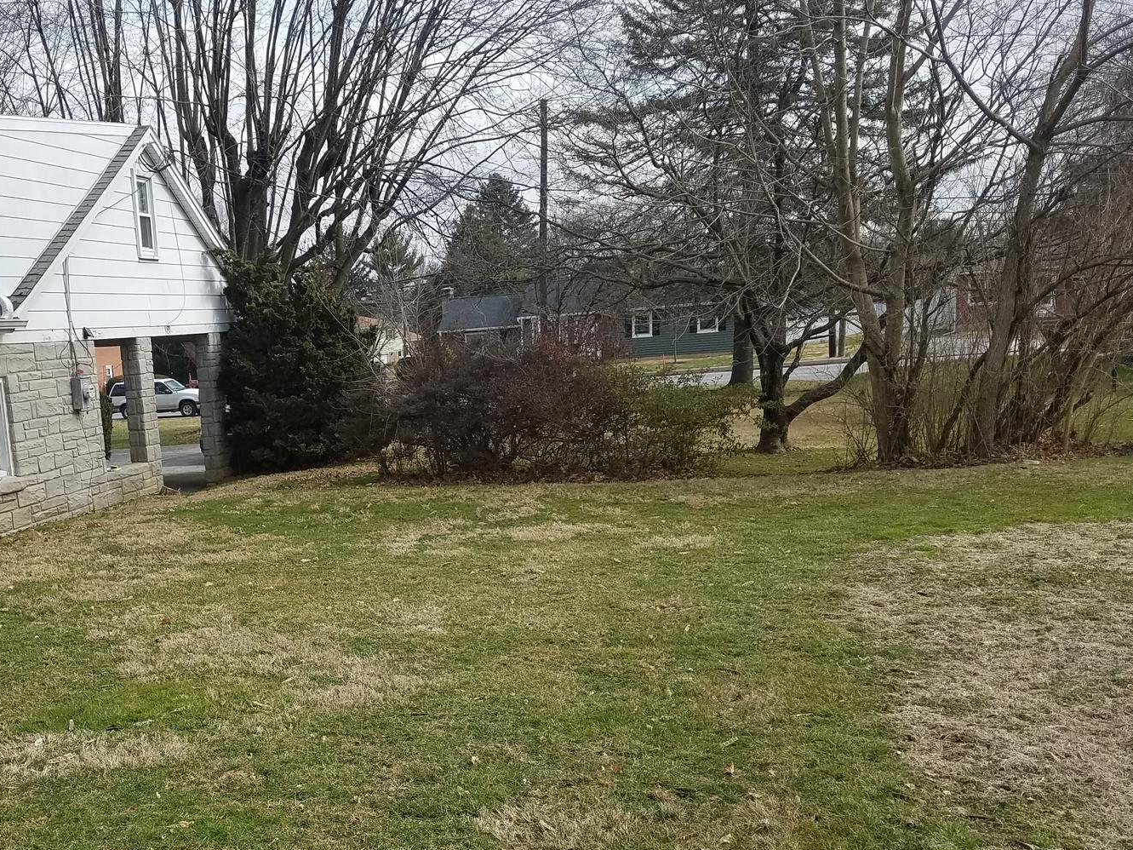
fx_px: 1309
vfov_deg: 35.8
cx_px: 301
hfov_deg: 45.4
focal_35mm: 40
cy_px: 504
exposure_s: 1/1424
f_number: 1.7
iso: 50
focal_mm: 4.2
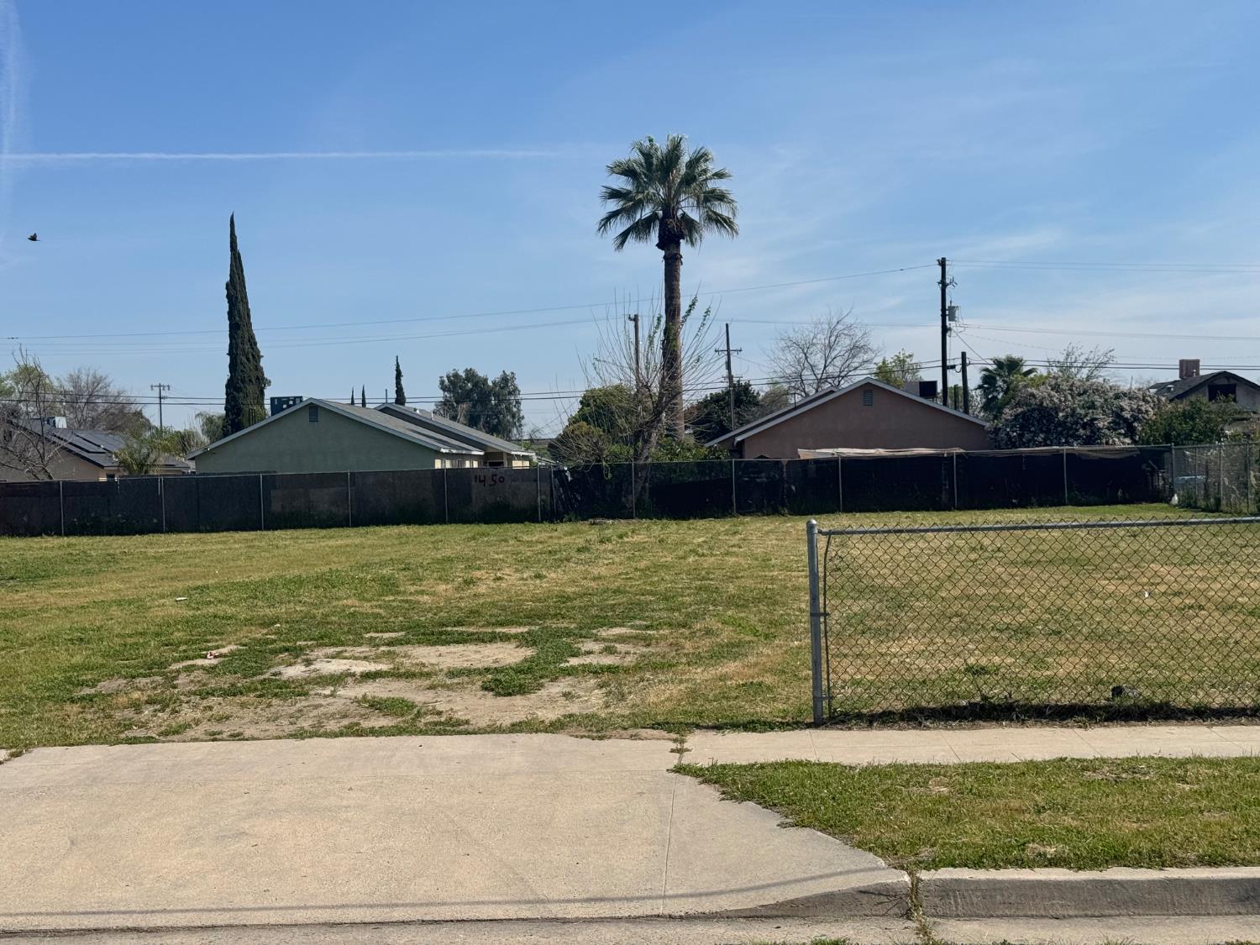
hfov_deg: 39.7
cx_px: 630
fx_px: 1747
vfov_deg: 30.3
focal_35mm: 48
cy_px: 472
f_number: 1.78
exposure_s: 1/7092
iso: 80
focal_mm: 6.76
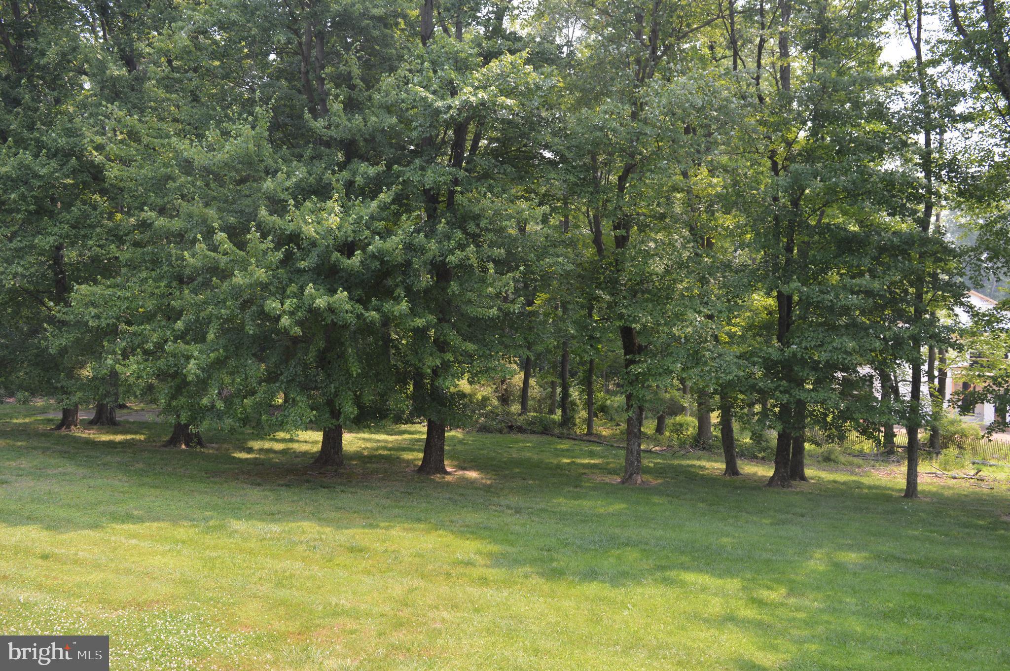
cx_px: 505
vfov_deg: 47.8
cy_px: 336
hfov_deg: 67.4
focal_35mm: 27
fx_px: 757
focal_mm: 18
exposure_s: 1/125
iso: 140
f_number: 5.6
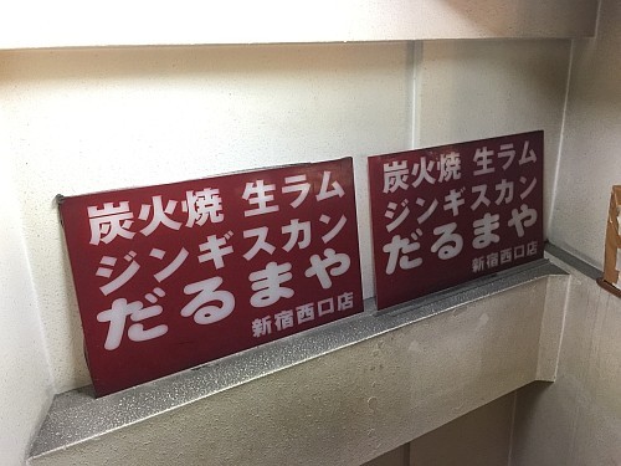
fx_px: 520
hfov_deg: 61.7
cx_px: 310
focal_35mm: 29
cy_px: 233
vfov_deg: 48.2
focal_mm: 4.15
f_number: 2.2
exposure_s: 1/15
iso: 125
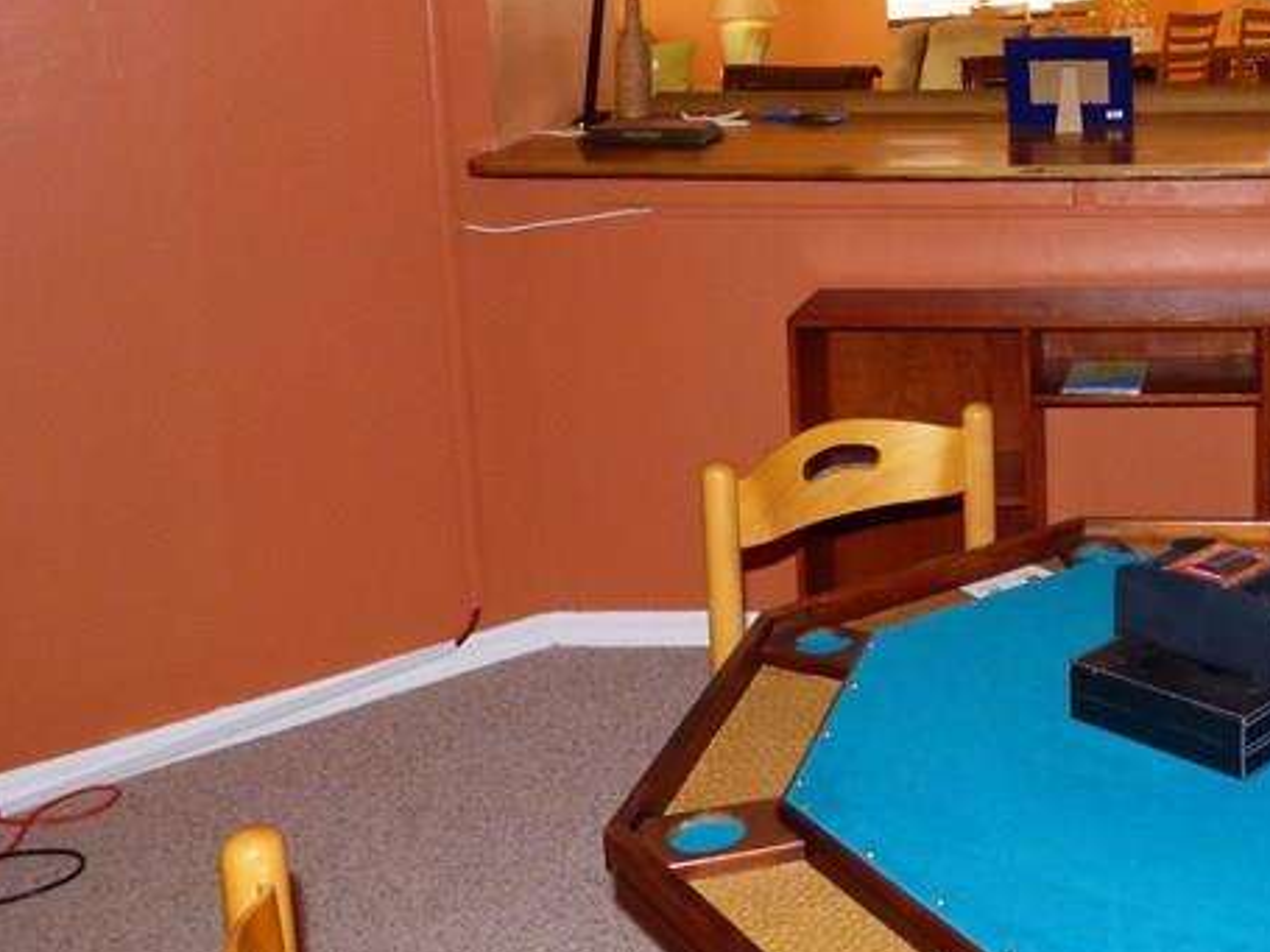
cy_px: 168
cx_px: 1108
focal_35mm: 45
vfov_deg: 31.2
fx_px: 1651
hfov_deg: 39.5
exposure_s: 1/60
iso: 160
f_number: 2.8
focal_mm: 3.58
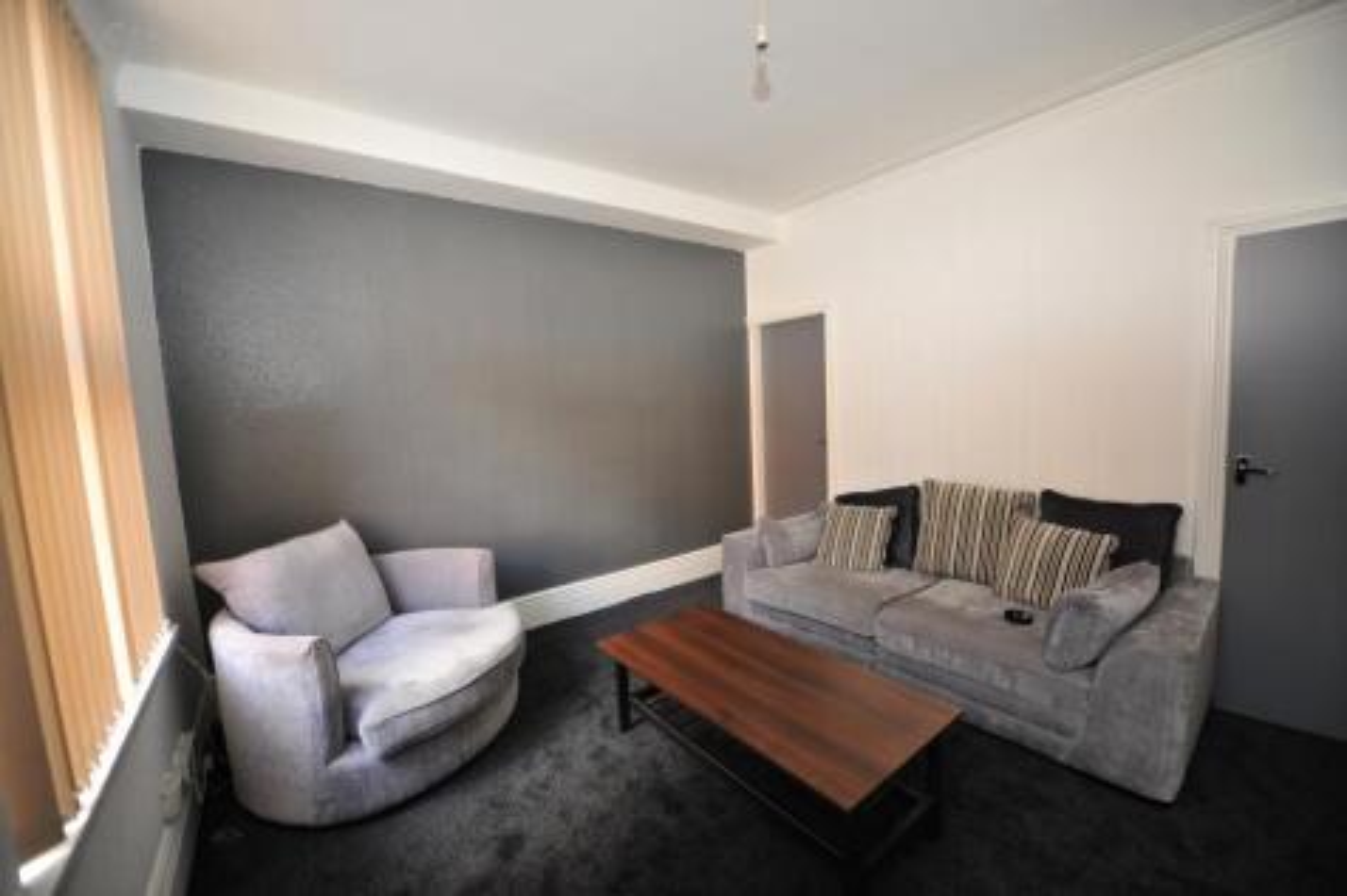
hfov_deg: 104.3
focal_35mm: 14
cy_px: 448
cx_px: 674
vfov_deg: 81.2
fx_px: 524
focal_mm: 14
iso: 400
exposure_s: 1/80
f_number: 2.8
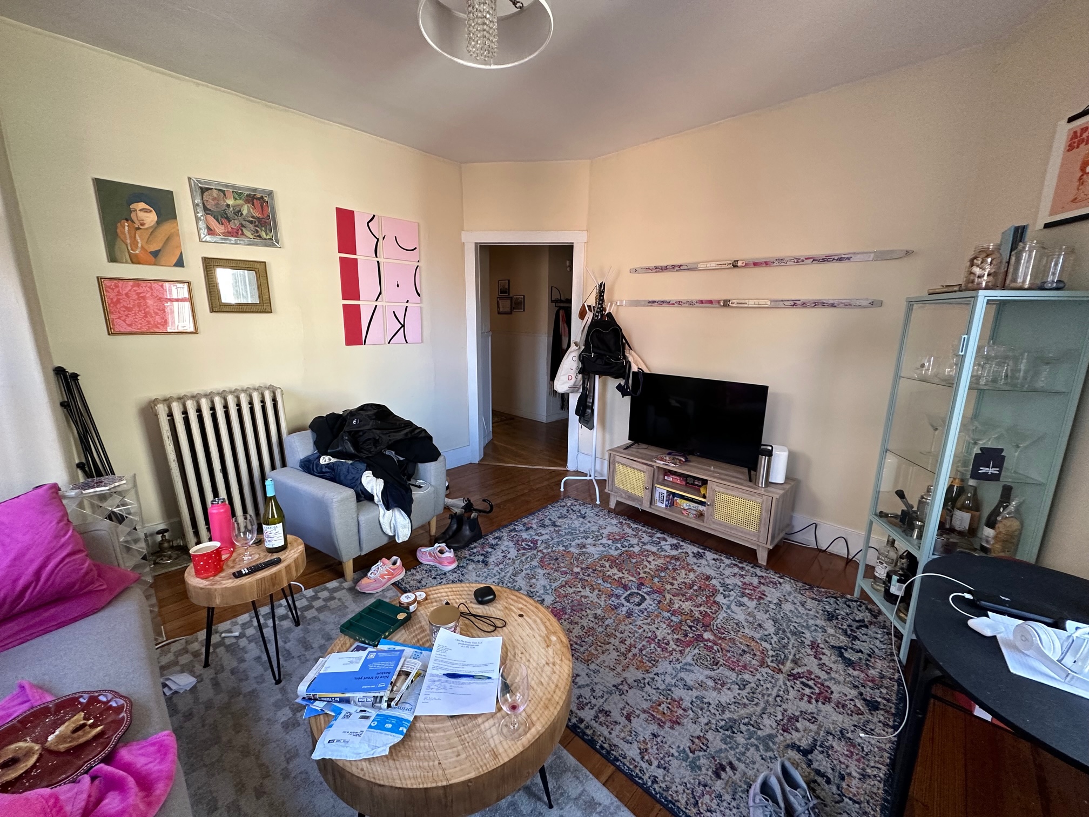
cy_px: 408
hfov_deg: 102.1
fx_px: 440
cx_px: 544
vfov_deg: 85.7
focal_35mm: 14
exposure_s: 1/99
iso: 200
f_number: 2.2
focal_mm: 2.22
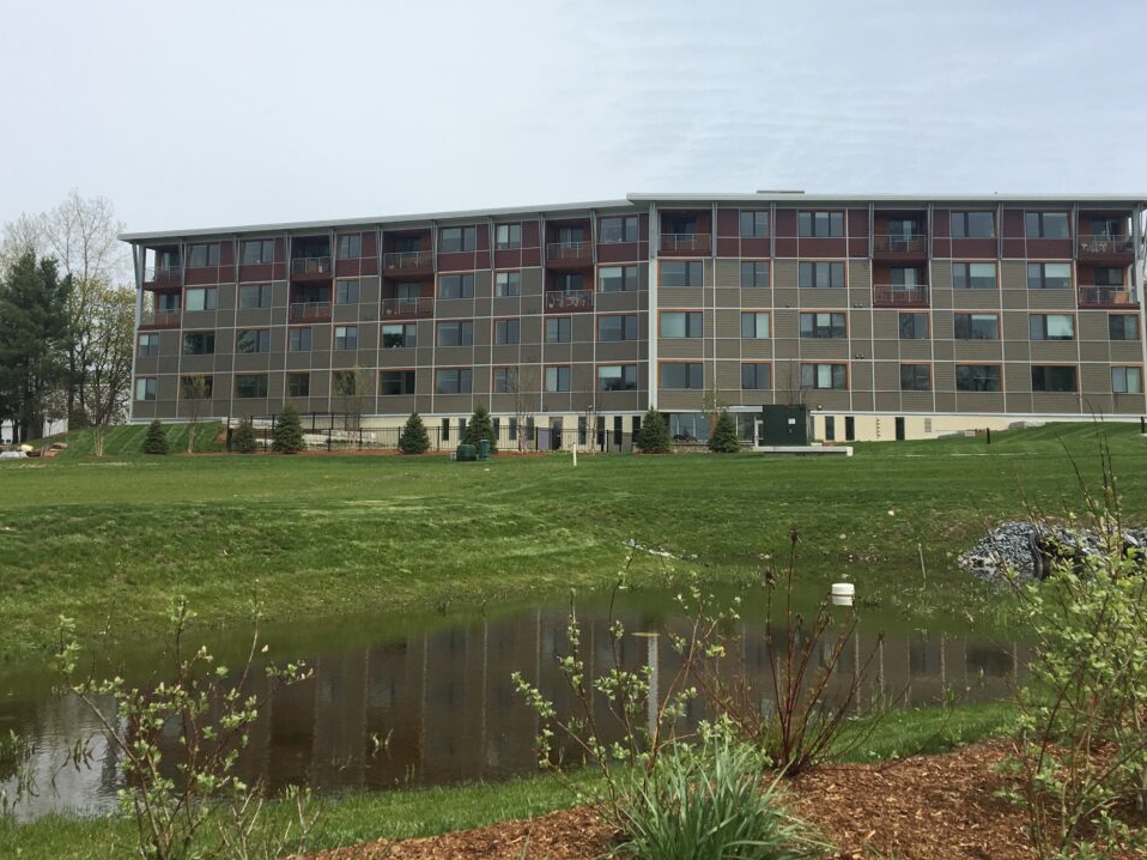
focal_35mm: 31
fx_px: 1027
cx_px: 587
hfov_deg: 58.4
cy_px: 441
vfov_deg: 45.4
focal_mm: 4.15
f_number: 2.2
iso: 25
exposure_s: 1/2137
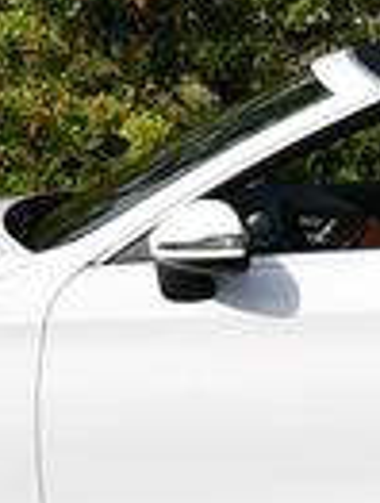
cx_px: 487
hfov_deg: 5.9
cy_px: 84
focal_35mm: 253
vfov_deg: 7.8
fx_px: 3685
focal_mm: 27
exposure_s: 1/400
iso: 100
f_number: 10
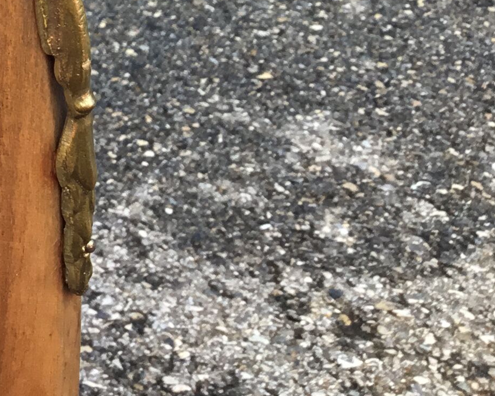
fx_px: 1567
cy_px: -252
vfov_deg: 13.3
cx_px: -341
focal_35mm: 107
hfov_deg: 15.8
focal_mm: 3.3
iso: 32
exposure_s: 1/100
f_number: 2.4
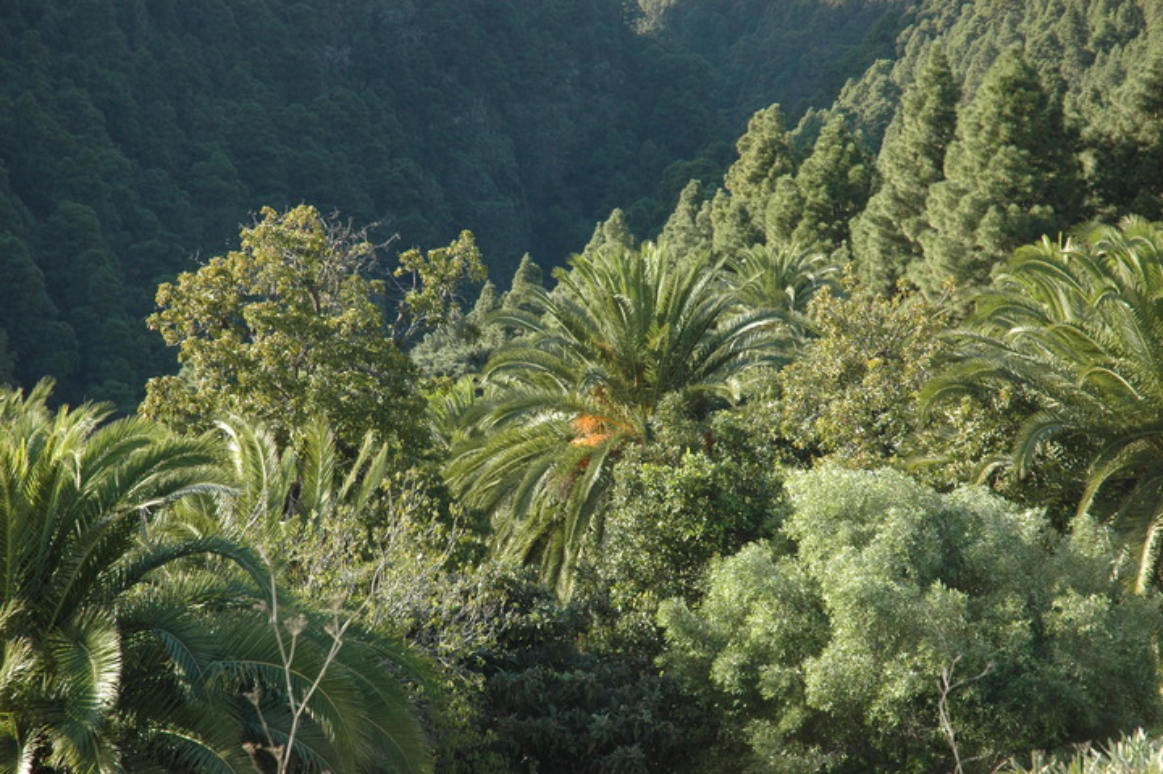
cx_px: 582
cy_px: 387
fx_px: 3390
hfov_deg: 19.5
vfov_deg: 13.0
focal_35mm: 105
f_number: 8
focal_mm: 70
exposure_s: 1/250
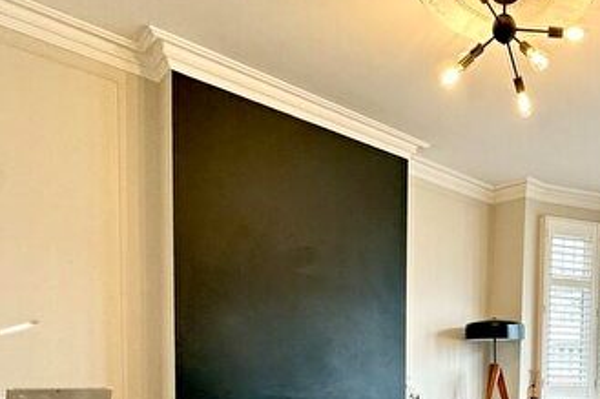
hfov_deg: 54.7
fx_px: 516
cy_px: 394
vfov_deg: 37.9
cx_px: 507
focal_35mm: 31
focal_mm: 2.22
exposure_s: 1/100
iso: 80
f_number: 2.2
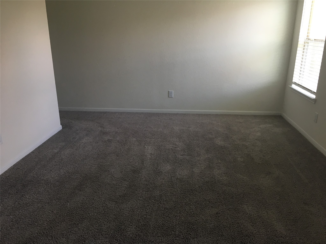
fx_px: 273
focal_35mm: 29
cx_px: 163
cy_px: 122
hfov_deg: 61.7
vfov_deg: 48.2
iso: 64
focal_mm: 4.15
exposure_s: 1/30
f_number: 2.2
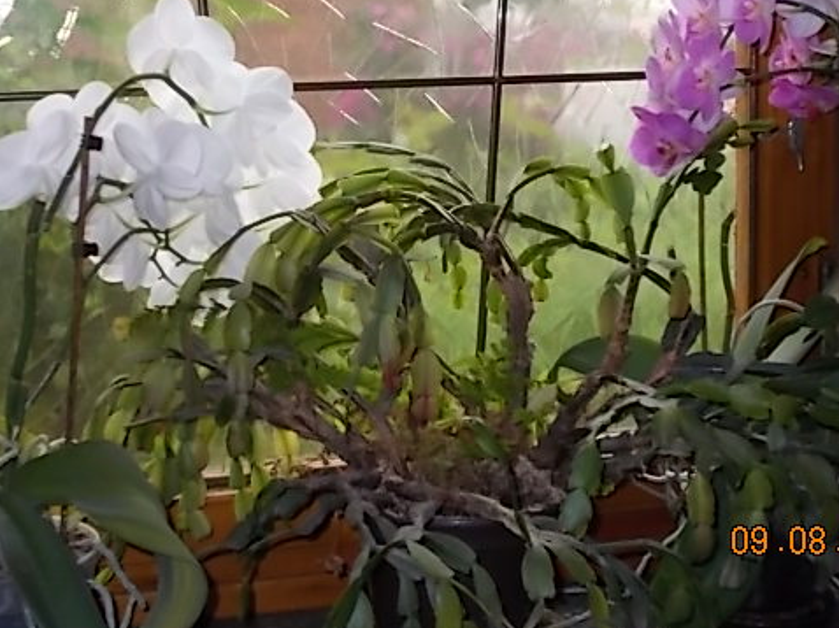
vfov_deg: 21.8
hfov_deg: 29.0
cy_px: 219
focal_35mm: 67
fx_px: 1623
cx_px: 418
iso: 200
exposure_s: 1/30
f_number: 4.5
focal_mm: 9
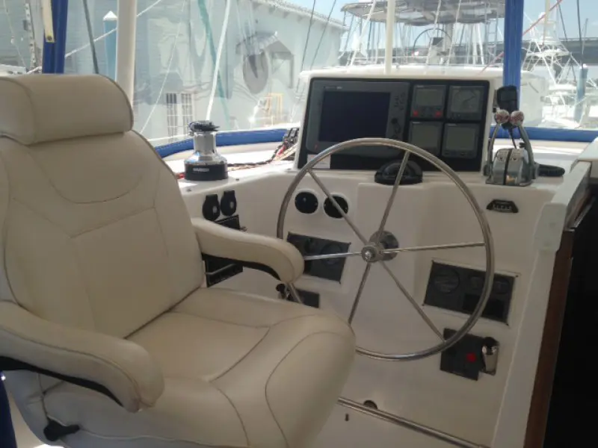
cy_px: 224
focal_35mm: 33
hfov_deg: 55.4
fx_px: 570
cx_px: 299
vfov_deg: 42.9
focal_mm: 4.12
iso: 50
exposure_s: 1/1205
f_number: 2.4
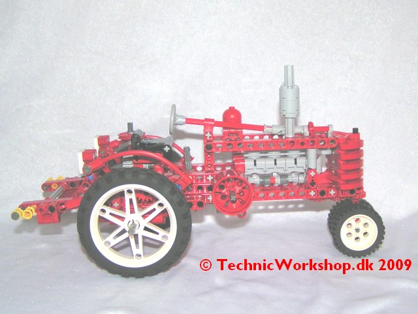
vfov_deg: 37.7
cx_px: 209
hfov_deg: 49.0
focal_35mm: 38
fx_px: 459
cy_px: 157
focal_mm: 5.8
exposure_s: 1/40
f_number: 2.8
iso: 200
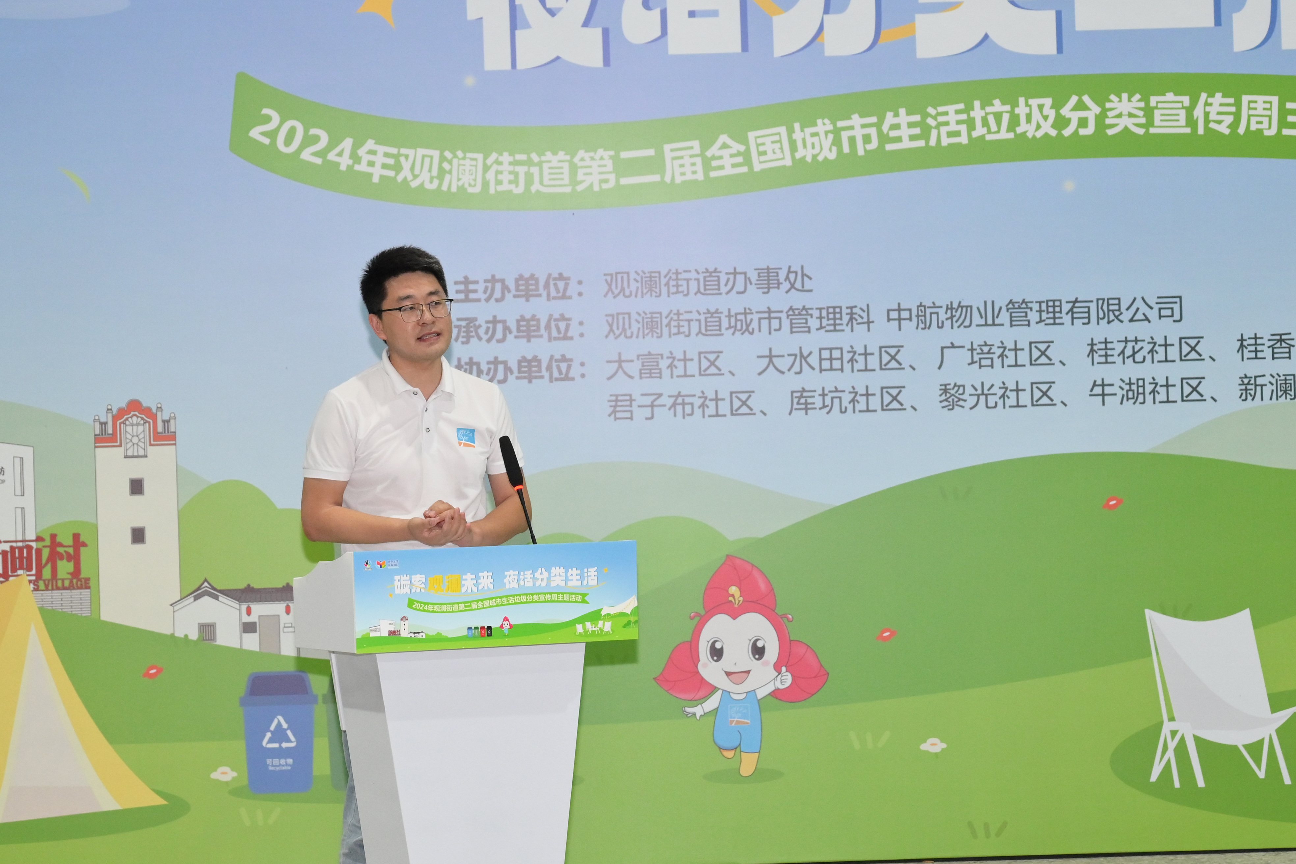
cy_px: 432
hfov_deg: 19.5
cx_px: 648
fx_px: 3780
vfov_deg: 13.0
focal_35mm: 105
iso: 3200
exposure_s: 1/160
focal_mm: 70
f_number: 4
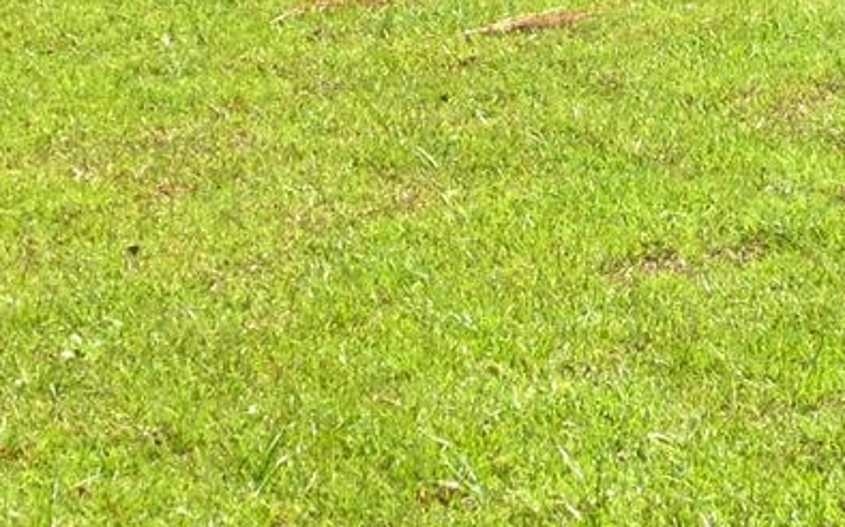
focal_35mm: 193
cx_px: 1182
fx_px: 4443
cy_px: -111
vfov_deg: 6.7
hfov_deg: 10.6
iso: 50
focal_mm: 4.28
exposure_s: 1/516
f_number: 2.4
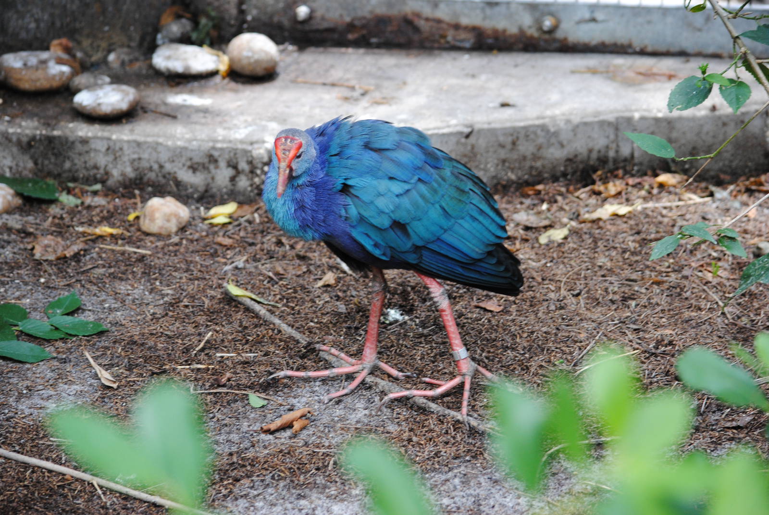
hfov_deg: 13.9
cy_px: 258
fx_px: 3144
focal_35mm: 147
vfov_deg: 9.4
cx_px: 384
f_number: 4.5
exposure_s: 1/100
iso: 400
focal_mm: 98
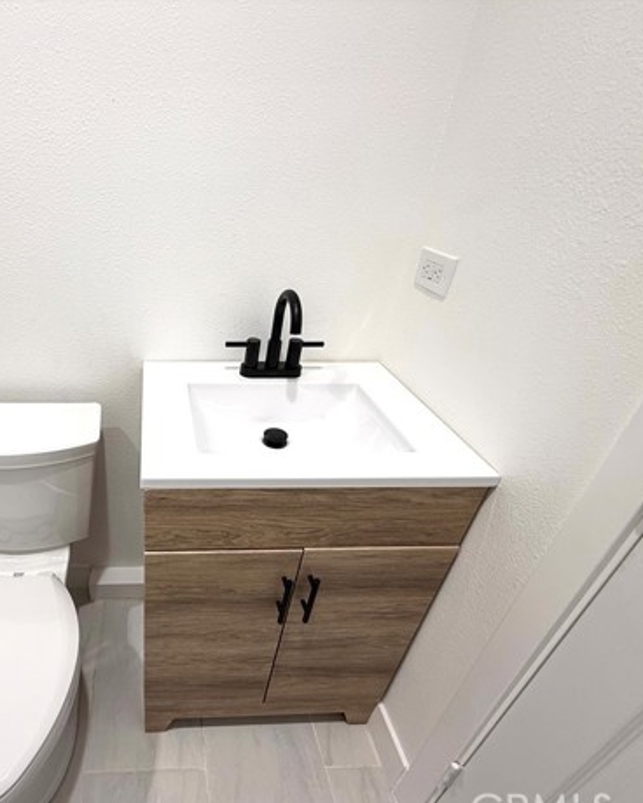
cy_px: 415
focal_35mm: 19
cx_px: 164
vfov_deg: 83.3
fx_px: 452
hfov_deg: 66.6
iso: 125
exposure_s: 1/120
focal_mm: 2.22
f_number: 2.2
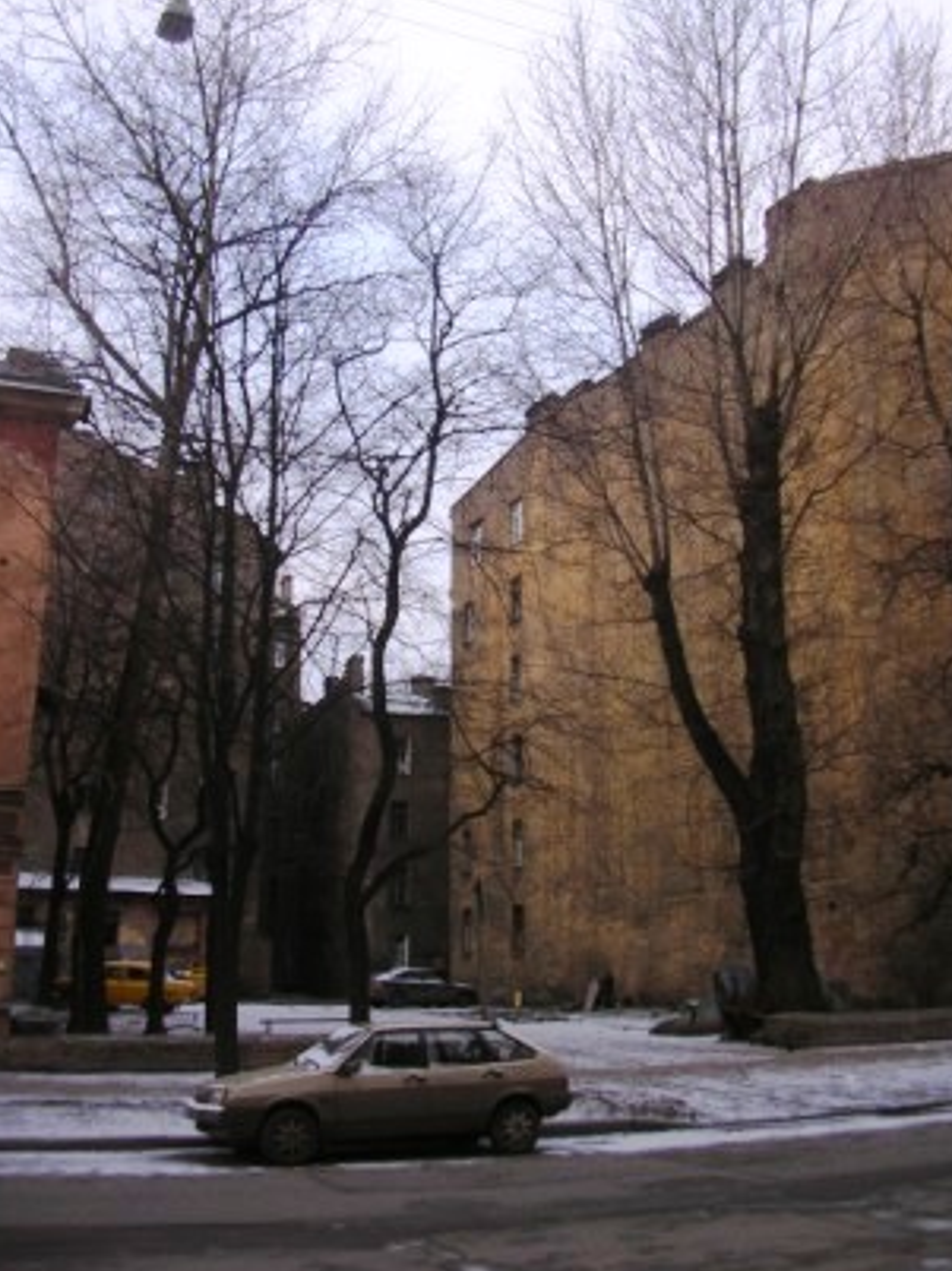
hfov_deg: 36.8
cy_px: 572
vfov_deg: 47.8
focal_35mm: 39
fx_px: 1432
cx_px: 495
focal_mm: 5.8
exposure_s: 1/97.3
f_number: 2.8
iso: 50
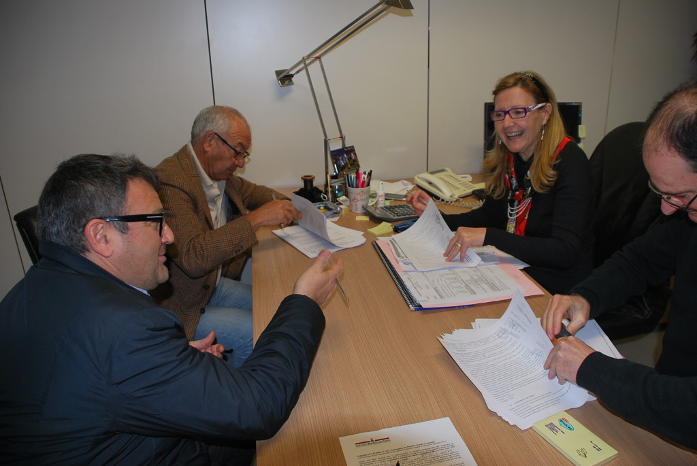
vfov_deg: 48.0
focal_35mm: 27
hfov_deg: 67.3
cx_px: 348
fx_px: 523
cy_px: 233
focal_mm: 18
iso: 200
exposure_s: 1/60
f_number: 3.5
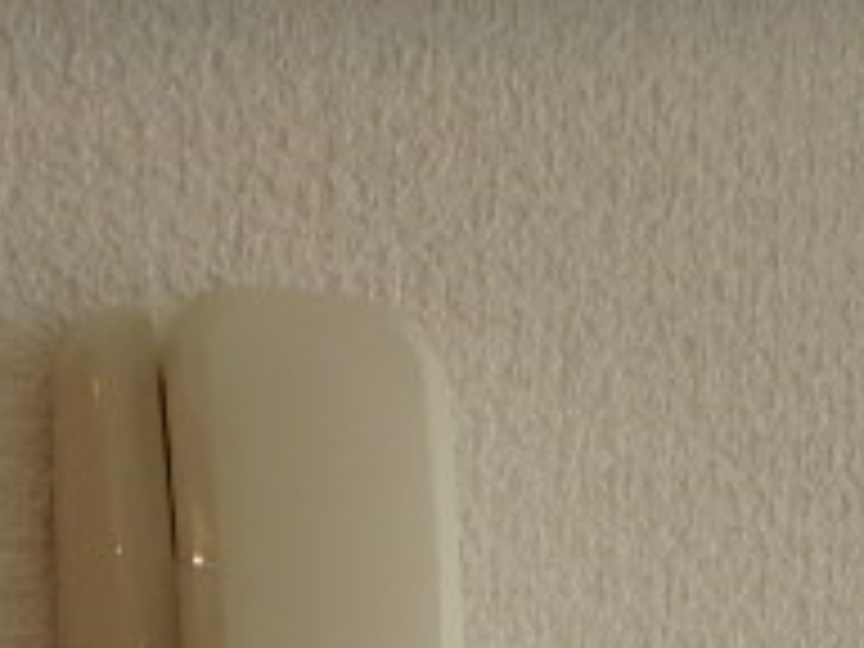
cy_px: 1062
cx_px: 410
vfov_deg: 18.0
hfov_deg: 27.8
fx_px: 1747
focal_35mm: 70
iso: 200
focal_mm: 3.7
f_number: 3.5
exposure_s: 1/60
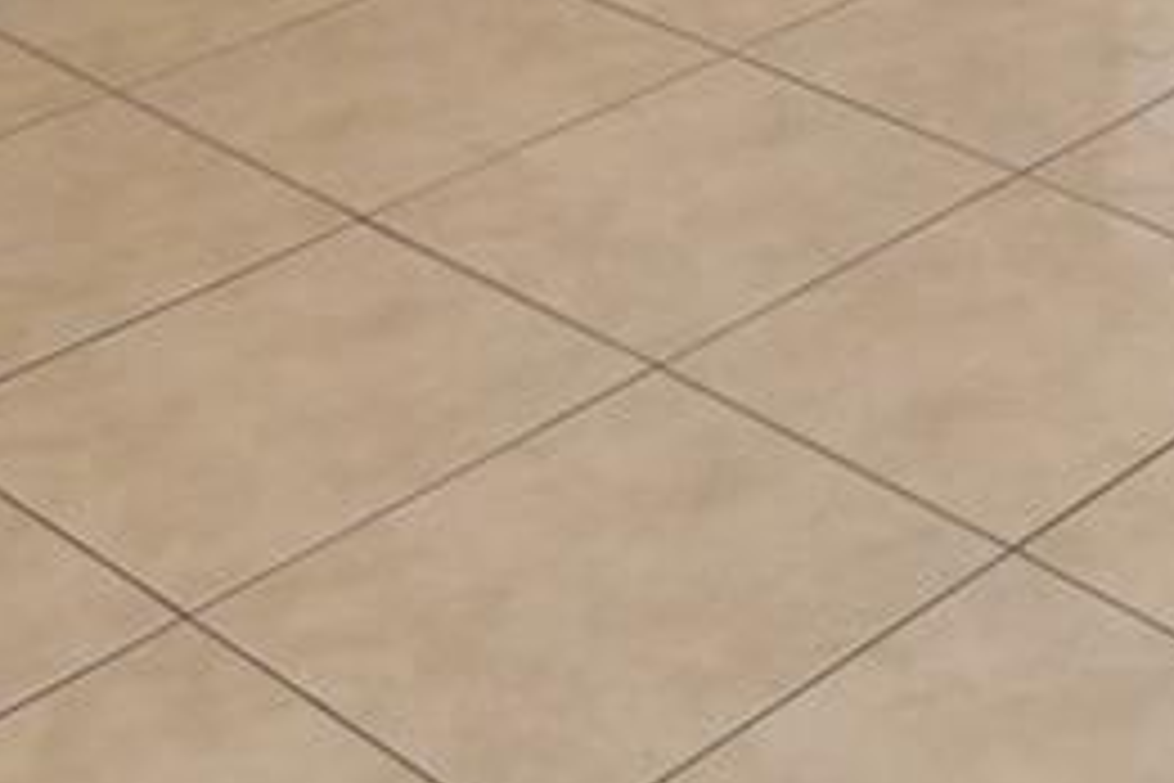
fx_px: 3000
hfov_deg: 20.1
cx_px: 1565
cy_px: -1246
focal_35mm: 92
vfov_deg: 11.5
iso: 200
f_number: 5
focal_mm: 10
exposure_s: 1/100
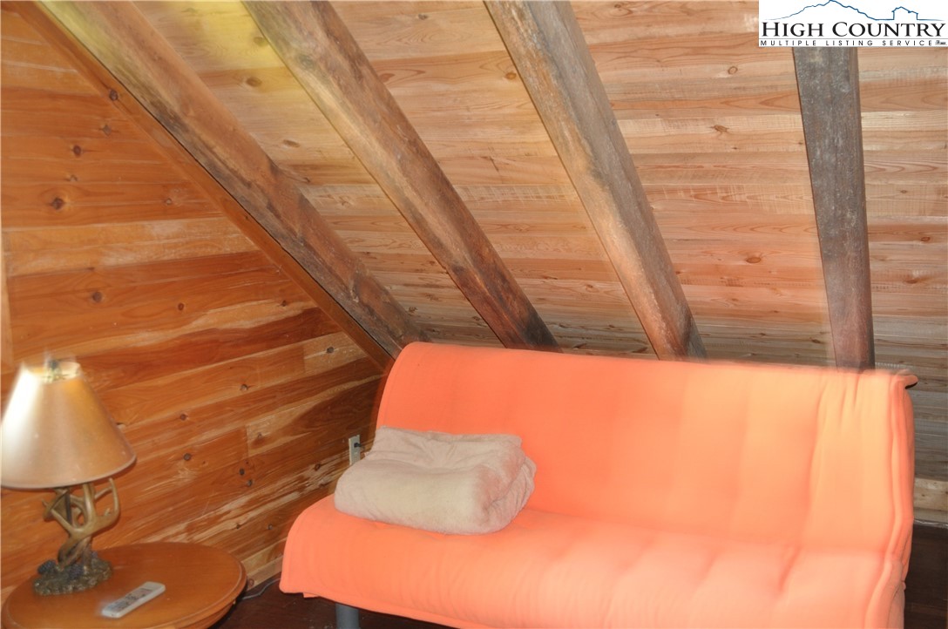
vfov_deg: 36.8
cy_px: 314
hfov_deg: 53.2
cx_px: 474
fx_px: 947
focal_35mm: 36
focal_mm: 24
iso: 800
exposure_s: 1/4
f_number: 3.8
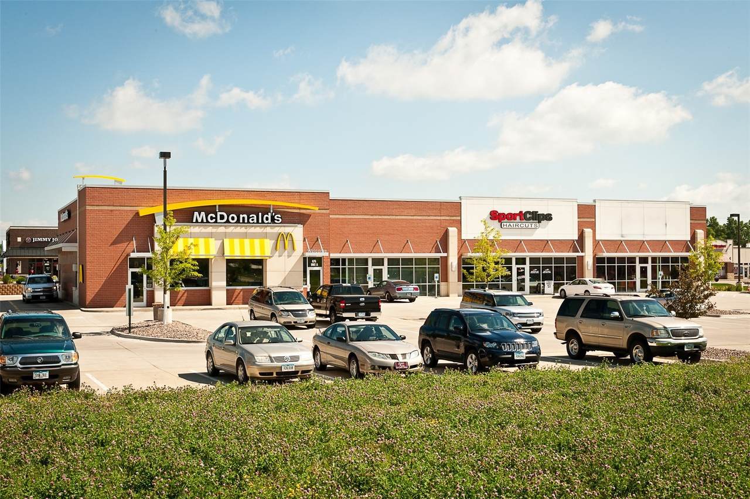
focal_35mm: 48
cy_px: 250
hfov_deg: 41.1
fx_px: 999
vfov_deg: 28.0
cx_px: 375
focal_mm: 48
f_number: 18
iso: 200
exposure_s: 1/100
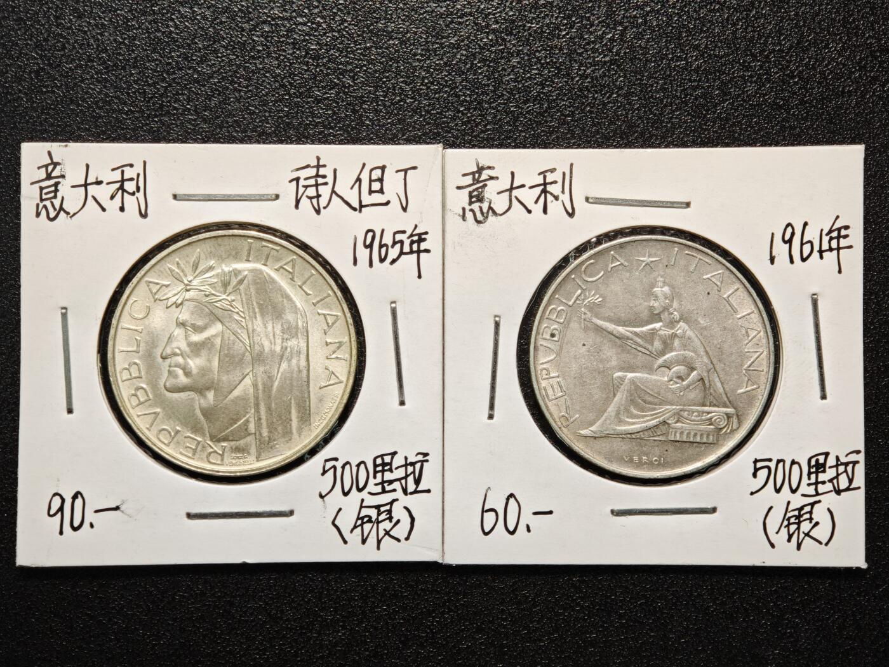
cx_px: 444
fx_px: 1541
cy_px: 334
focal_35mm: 60
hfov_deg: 32.2
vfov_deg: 24.4
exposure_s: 1/120
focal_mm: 9
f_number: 2
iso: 640
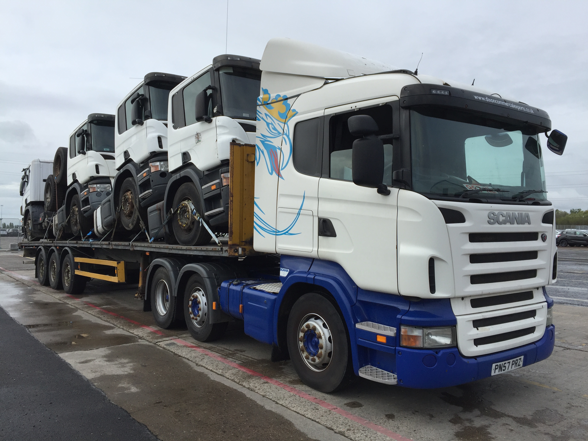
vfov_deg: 48.2
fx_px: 493
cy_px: 220
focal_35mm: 29
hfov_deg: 61.7
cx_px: 294
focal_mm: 4.15
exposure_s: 1/1199
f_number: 2.2
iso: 32
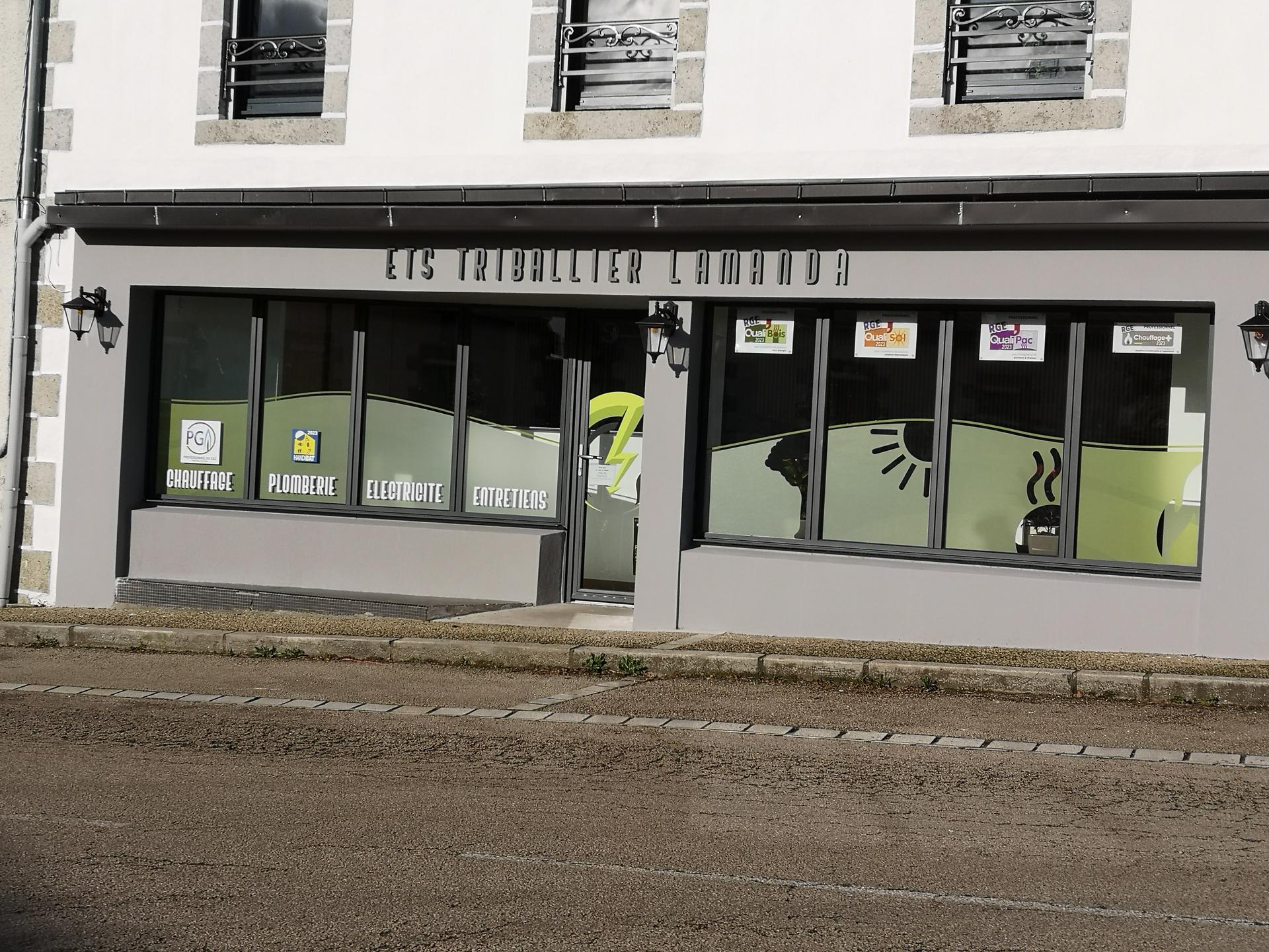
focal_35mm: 49
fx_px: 1796
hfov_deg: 38.9
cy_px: 476
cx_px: 634
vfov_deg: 29.7
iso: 50
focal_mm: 3.95
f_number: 1.8
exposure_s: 1/5319
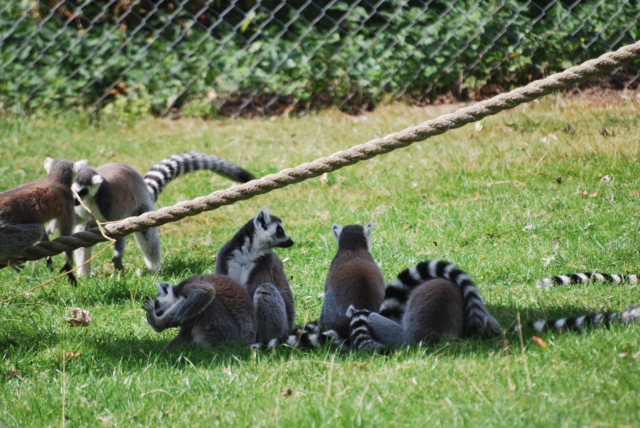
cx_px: 320
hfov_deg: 4.6
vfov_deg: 3.1
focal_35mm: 450
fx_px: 8009
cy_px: 214
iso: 220
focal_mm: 300
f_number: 5.6
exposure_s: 1/500
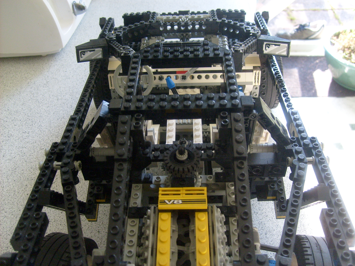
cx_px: 178
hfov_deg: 52.6
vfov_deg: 40.7
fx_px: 359
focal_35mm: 35
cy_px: 133
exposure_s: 1/90
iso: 100
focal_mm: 5.8
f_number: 2.8
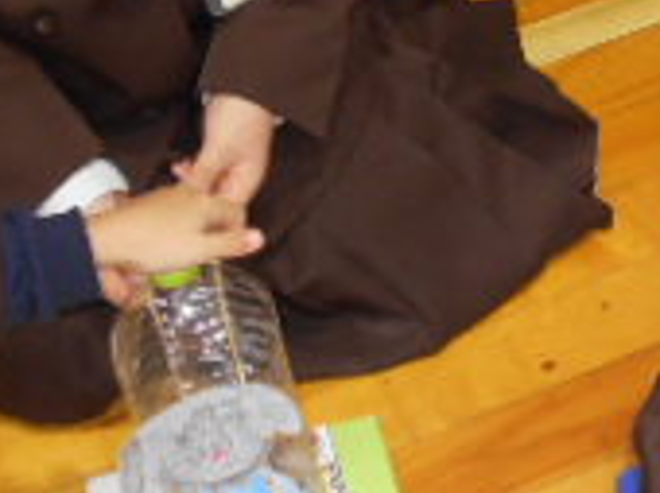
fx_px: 1866
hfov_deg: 19.9
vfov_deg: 15.0
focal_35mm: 98
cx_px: 478
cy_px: 198
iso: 200
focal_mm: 4.6
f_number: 3.2
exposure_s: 1/25
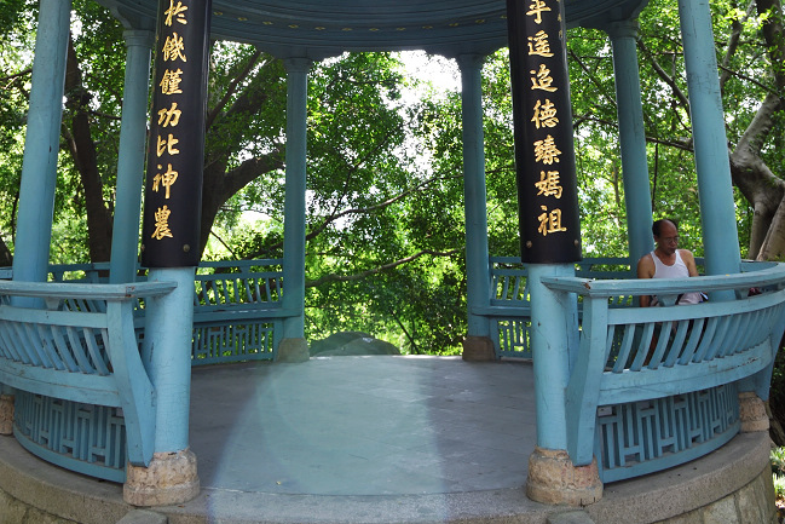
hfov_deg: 51.9
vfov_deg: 32.8
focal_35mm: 37
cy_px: -7
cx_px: 385
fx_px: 807
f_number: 8
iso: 640
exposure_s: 1/100
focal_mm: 24
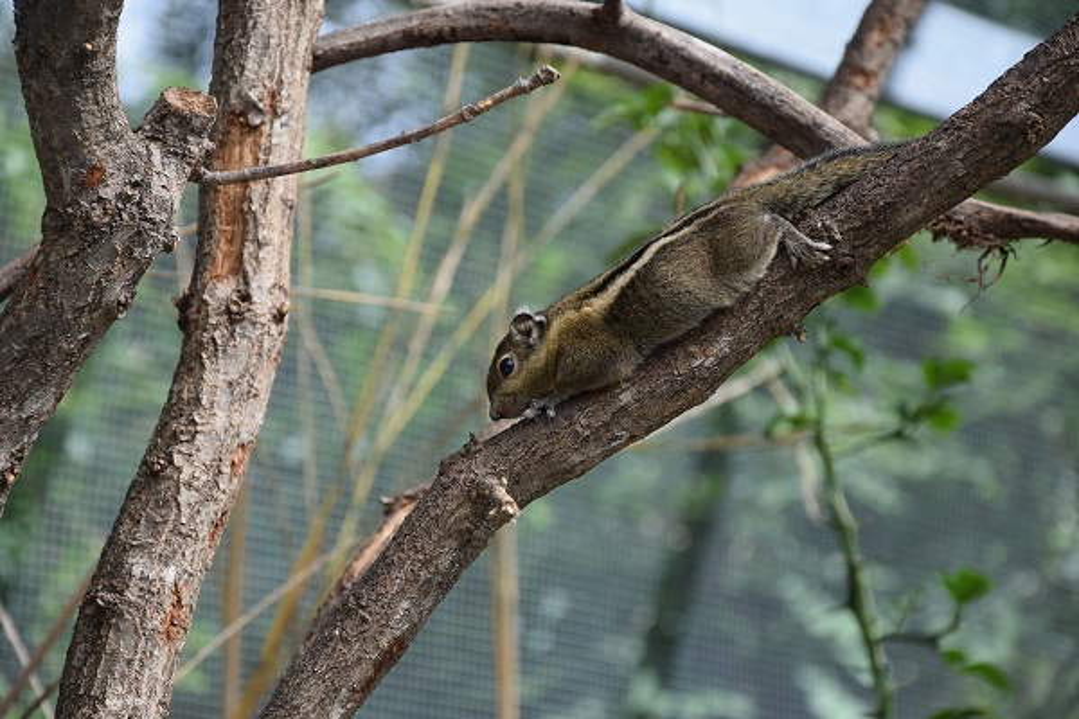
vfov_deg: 8.7
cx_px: 540
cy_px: 360
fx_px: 4720
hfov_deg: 13.0
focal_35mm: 158
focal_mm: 105
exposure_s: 1/1000
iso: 560
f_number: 5.6
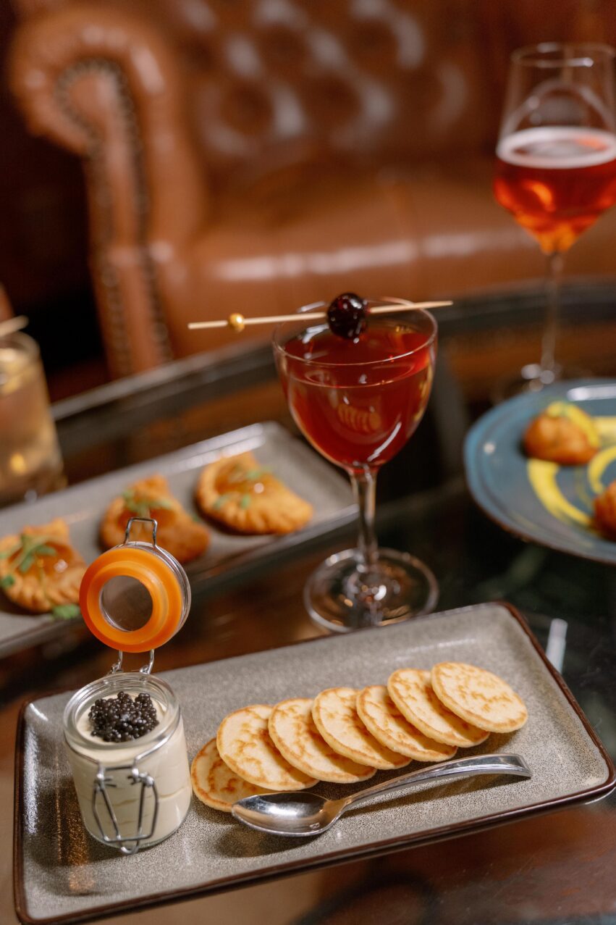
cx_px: 308
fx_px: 976
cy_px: 462
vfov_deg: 50.7
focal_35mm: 38
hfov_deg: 35.0
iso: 1000
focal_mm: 38
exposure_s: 1/250
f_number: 2.8
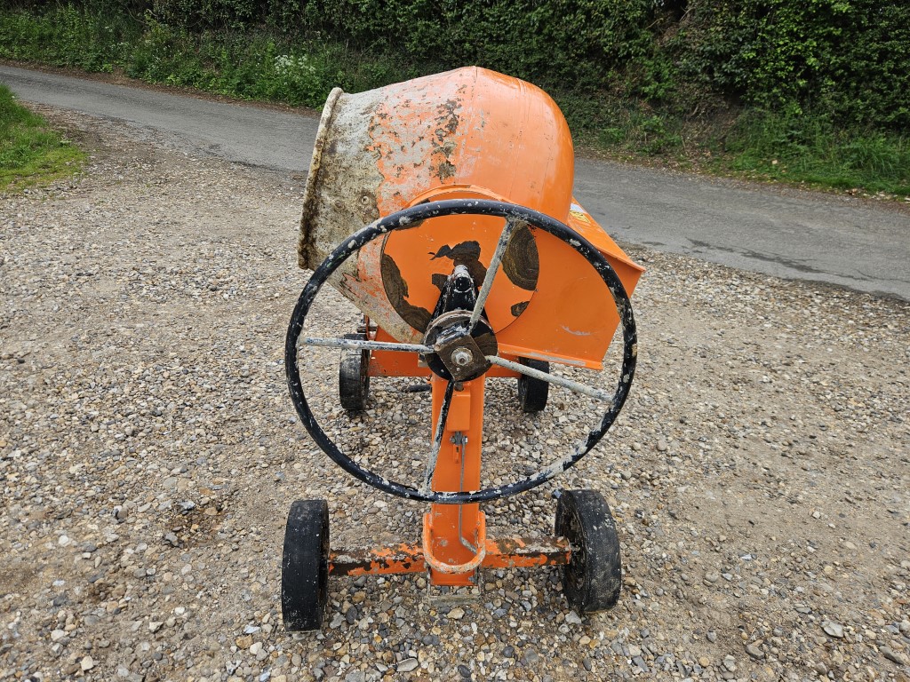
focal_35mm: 23
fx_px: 605
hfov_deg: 73.9
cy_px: 341
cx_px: 455
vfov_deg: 58.9
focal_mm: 5.4
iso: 25
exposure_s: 1/533
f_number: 1.8
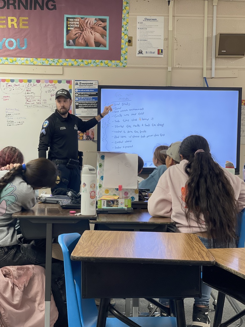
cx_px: 122
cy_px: 164
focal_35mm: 64
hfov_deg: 22.9
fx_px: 604
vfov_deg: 30.3
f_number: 2.2
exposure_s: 1/60
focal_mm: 7.5
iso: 160
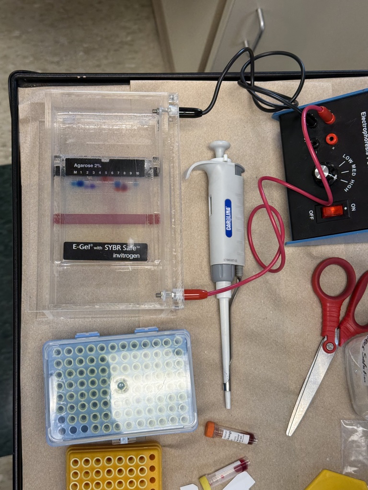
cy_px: 245
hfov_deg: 30.3
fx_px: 680
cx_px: 184
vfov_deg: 39.7
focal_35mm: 48
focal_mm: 6.76
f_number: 1.78
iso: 80
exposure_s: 1/120
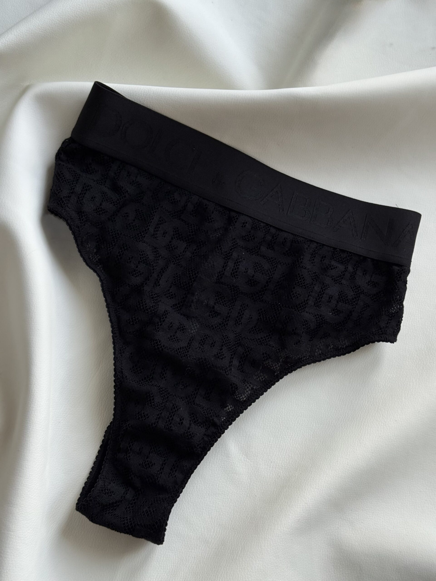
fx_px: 806
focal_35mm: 48
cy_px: 290
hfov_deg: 30.3
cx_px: 218
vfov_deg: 39.7
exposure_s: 1/60
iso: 160
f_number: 1.78
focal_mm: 6.76
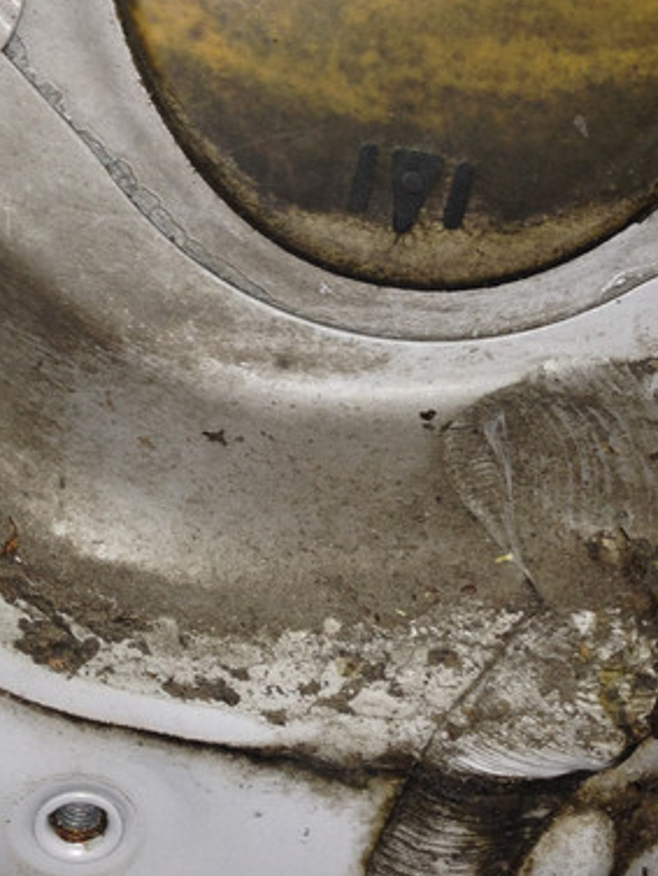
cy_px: 362
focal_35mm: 70
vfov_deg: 27.7
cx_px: 453
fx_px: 1773
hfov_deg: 20.9
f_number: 2.4
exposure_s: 1/61
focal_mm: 4.12
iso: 50
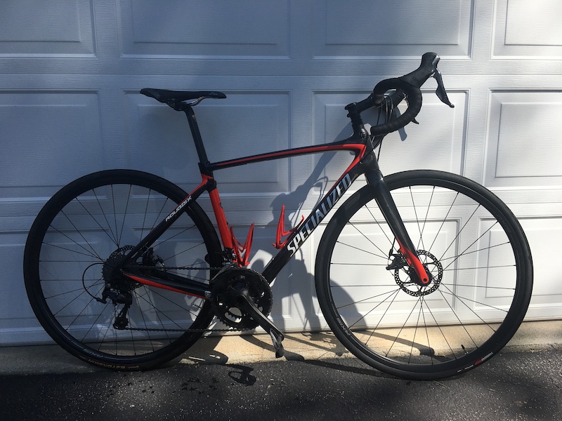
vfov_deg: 48.2
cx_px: 281
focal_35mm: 29
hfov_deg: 61.7
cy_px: 210
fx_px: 471
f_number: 2.2
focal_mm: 4.15
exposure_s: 1/1115
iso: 25
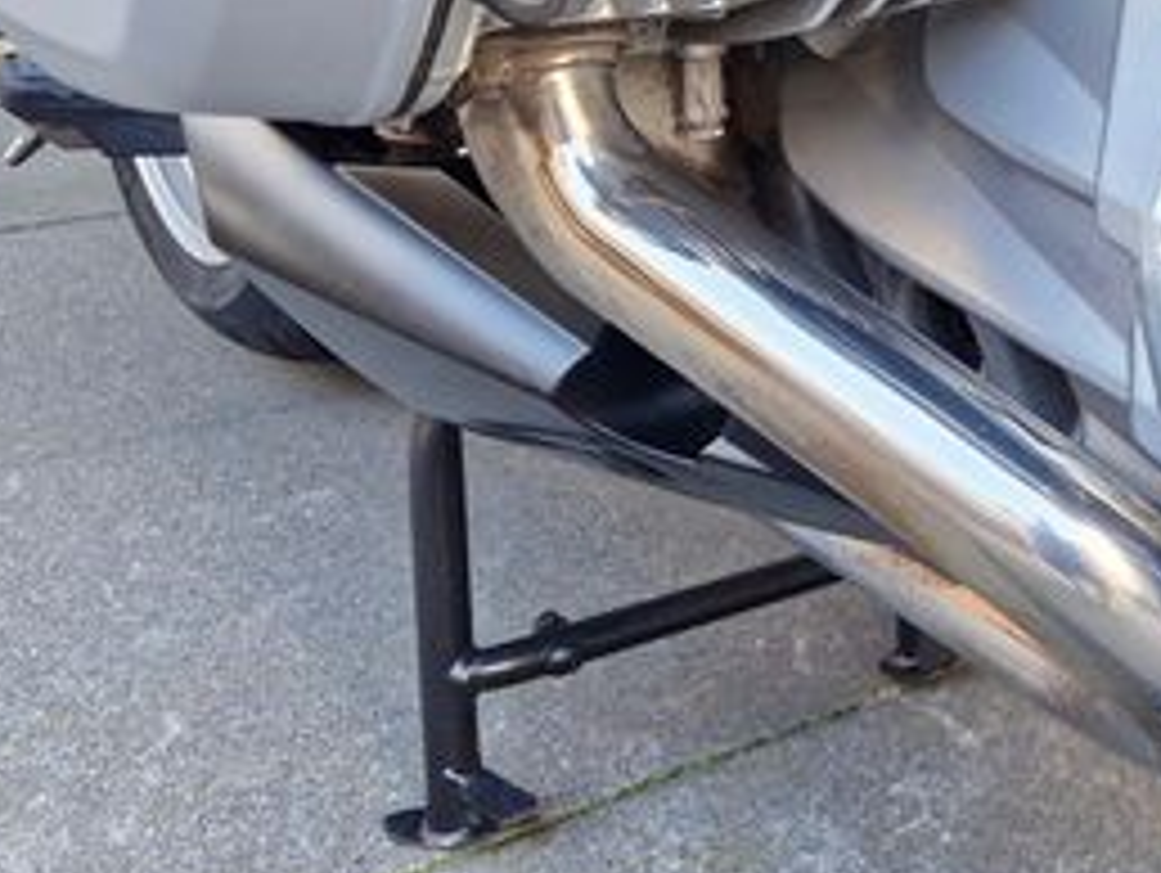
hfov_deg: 32.4
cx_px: 1008
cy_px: 135
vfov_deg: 25.1
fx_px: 1914
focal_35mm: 57
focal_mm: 5.4
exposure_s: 1/180
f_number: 1.8
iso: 200
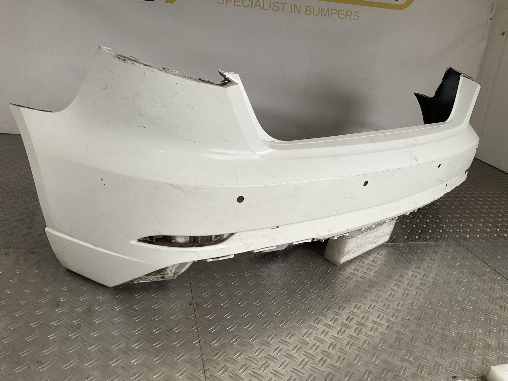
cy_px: 190
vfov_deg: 48.2
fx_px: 426
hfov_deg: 61.7
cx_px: 254
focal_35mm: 29
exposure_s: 1/50
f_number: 1.8
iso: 50
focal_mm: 3
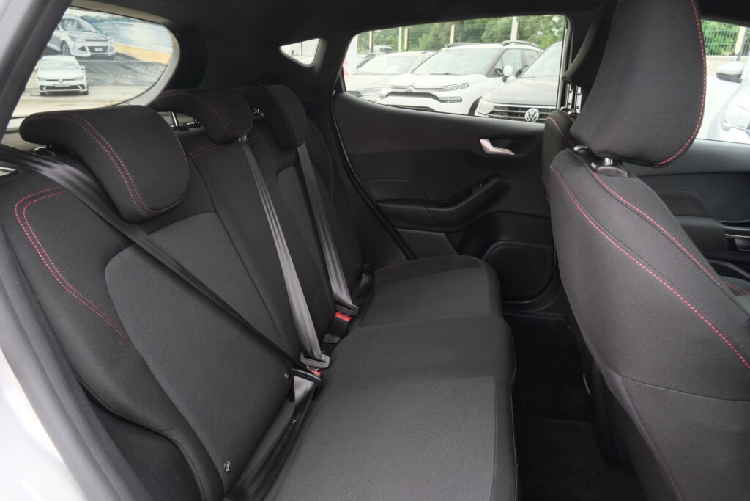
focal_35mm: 23
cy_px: 250
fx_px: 479
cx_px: 375
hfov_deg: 76.1
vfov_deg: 55.1
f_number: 8
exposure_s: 1/125
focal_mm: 15.2
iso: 2000
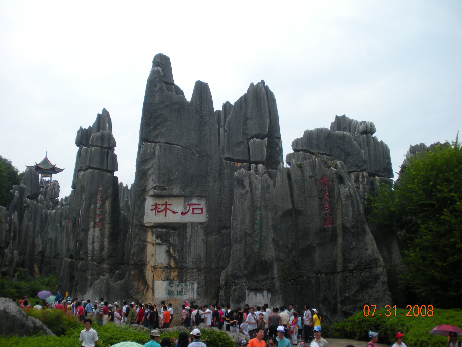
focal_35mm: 36
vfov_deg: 39.7
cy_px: 174
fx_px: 480
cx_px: 231
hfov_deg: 51.4
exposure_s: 1/689
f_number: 3.5
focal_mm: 6.3
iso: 64
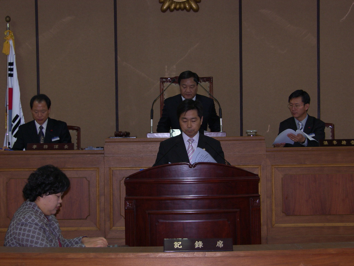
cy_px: 133
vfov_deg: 16.4
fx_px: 920
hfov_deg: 21.8
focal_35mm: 90
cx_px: 177
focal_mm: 23.2
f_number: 3.2
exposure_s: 1/100
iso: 100
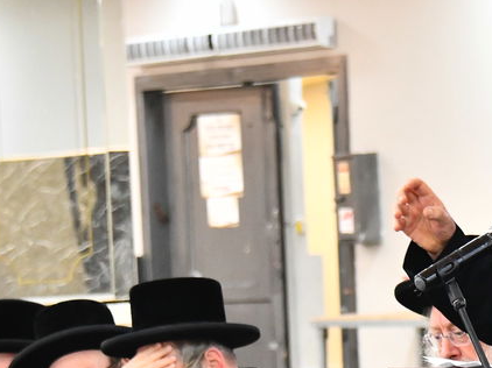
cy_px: 289
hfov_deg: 7.9
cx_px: 596
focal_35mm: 249
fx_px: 3537
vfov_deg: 6.0
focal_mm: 78
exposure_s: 1/125
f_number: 5
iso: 3200
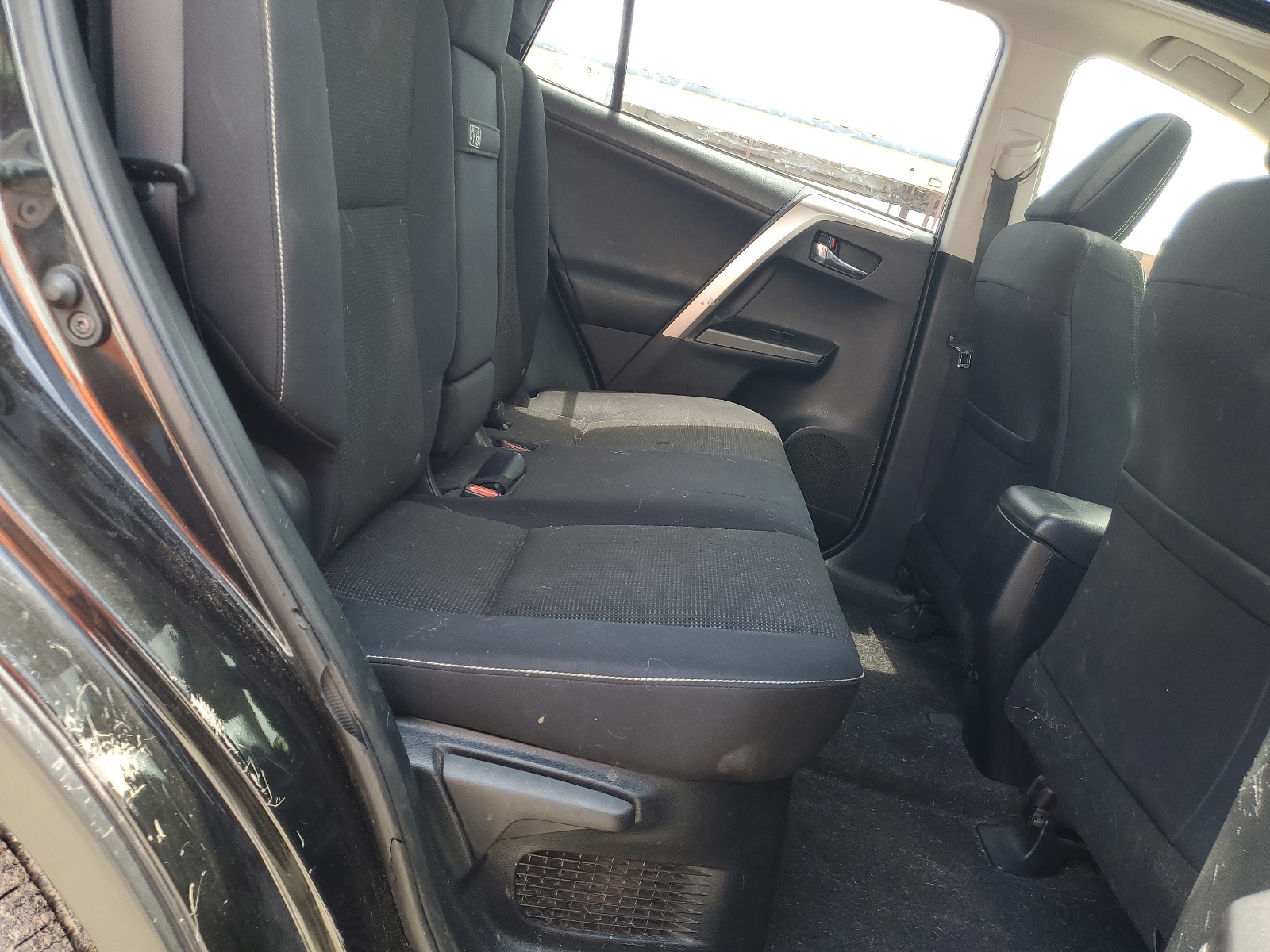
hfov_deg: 67.3
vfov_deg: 53.1
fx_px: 954
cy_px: 476
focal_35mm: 26
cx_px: 635
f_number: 1.5
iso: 53
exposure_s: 1/120
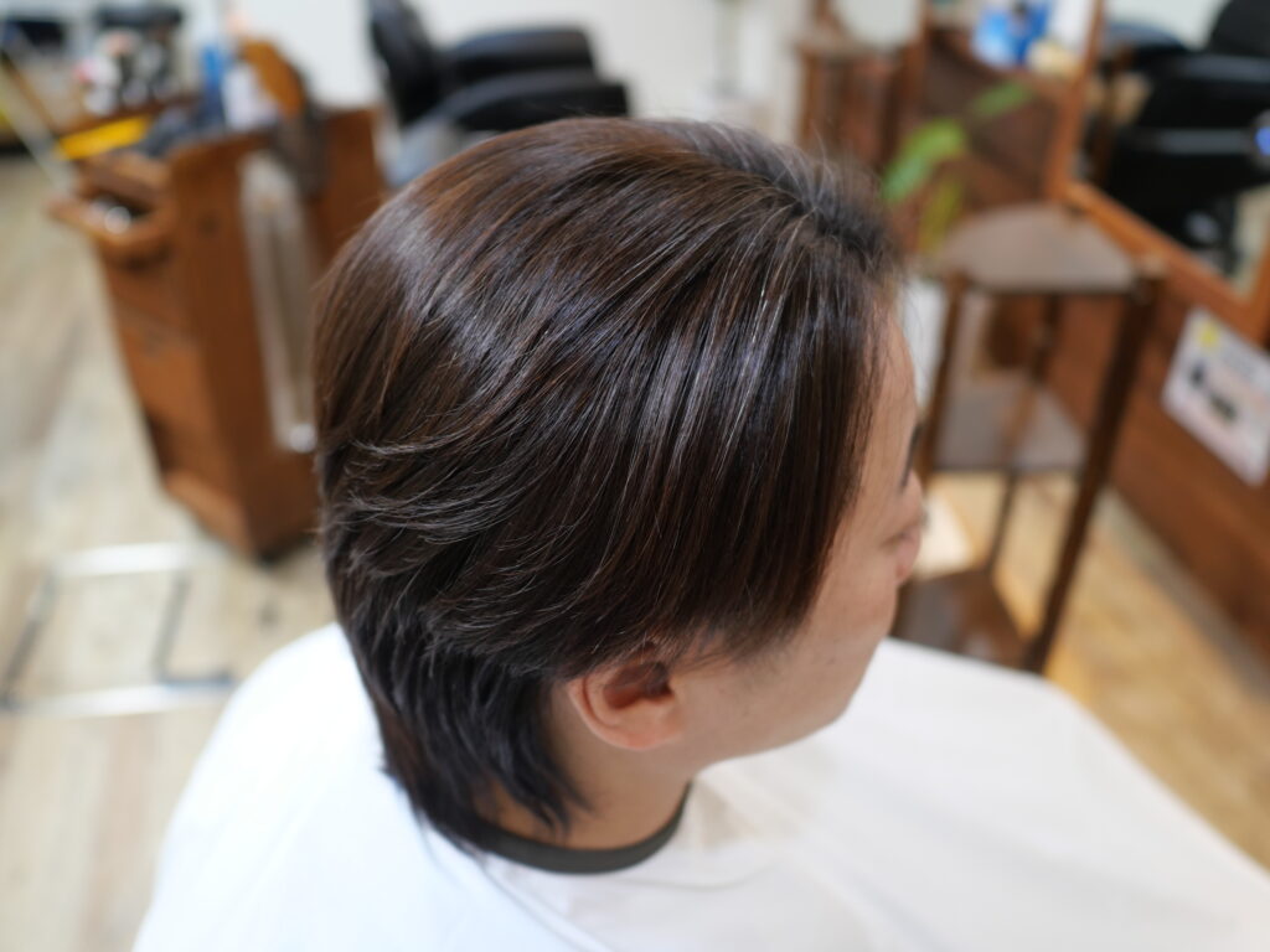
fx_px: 1101
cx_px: 635
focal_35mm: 30
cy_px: 476
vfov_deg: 46.8
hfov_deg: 60.0
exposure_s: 1/60
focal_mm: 15
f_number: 1.7
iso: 320
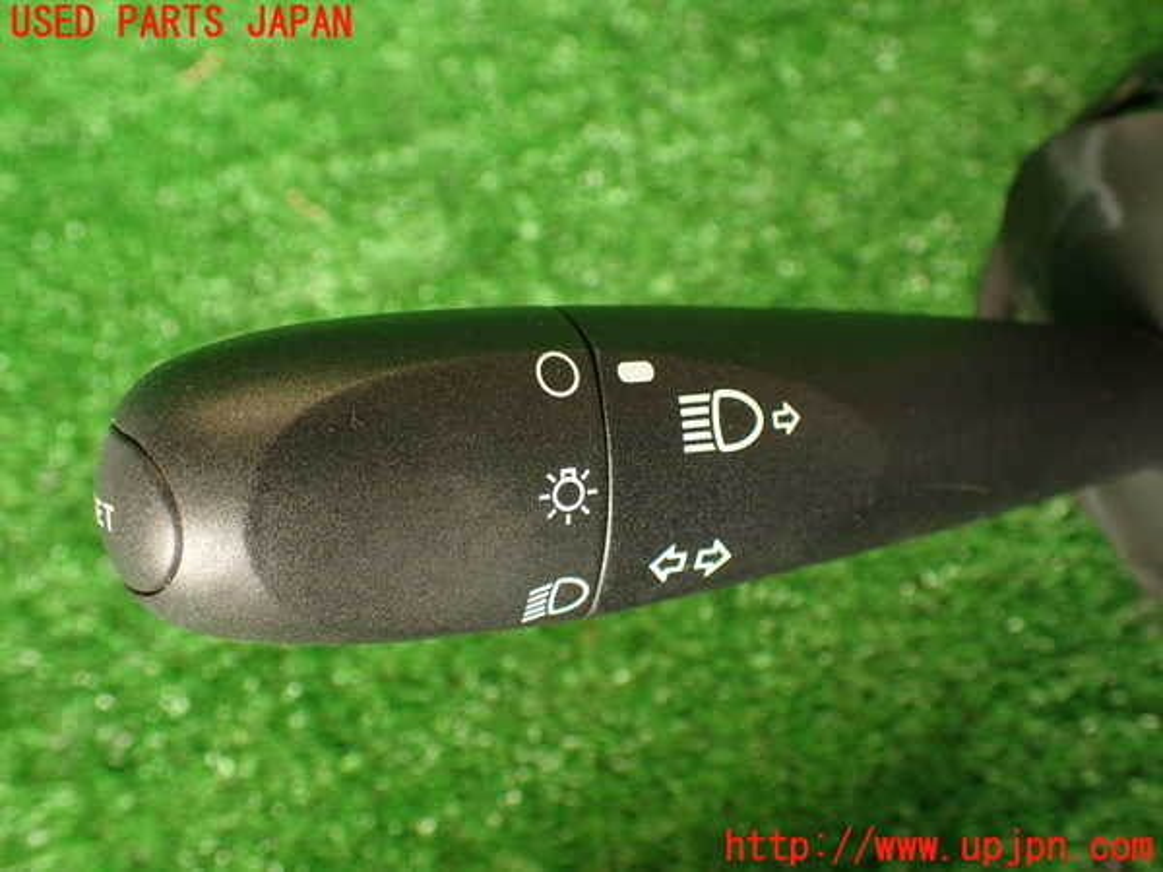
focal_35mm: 32
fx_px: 1075
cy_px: 436
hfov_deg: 56.8
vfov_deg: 44.2
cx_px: 582
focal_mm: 5.79
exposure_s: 1/60
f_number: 2.4
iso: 200
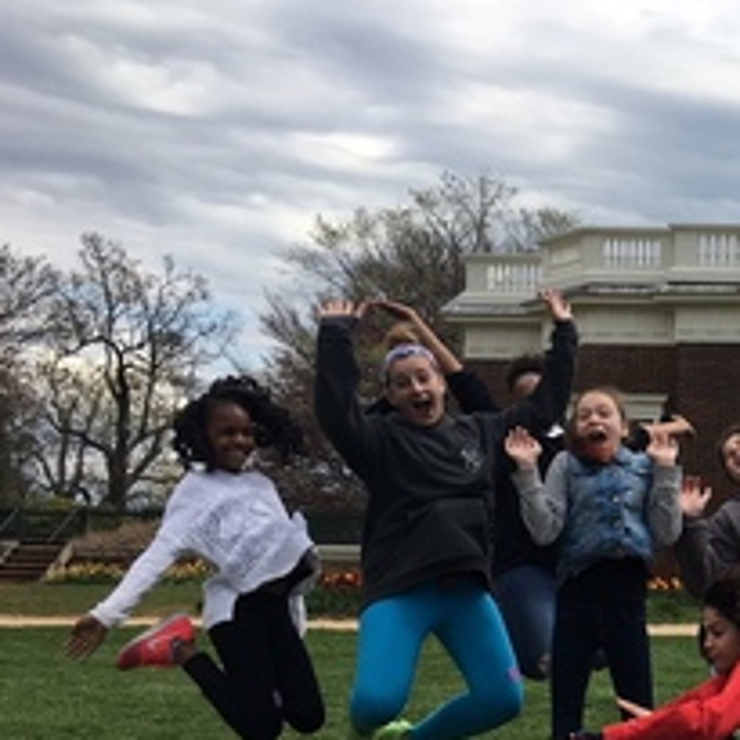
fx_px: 1693
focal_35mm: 70
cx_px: 978
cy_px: 560
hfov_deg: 22.0
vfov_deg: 24.4
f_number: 2.2
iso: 25
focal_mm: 4.15
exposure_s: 1/1508
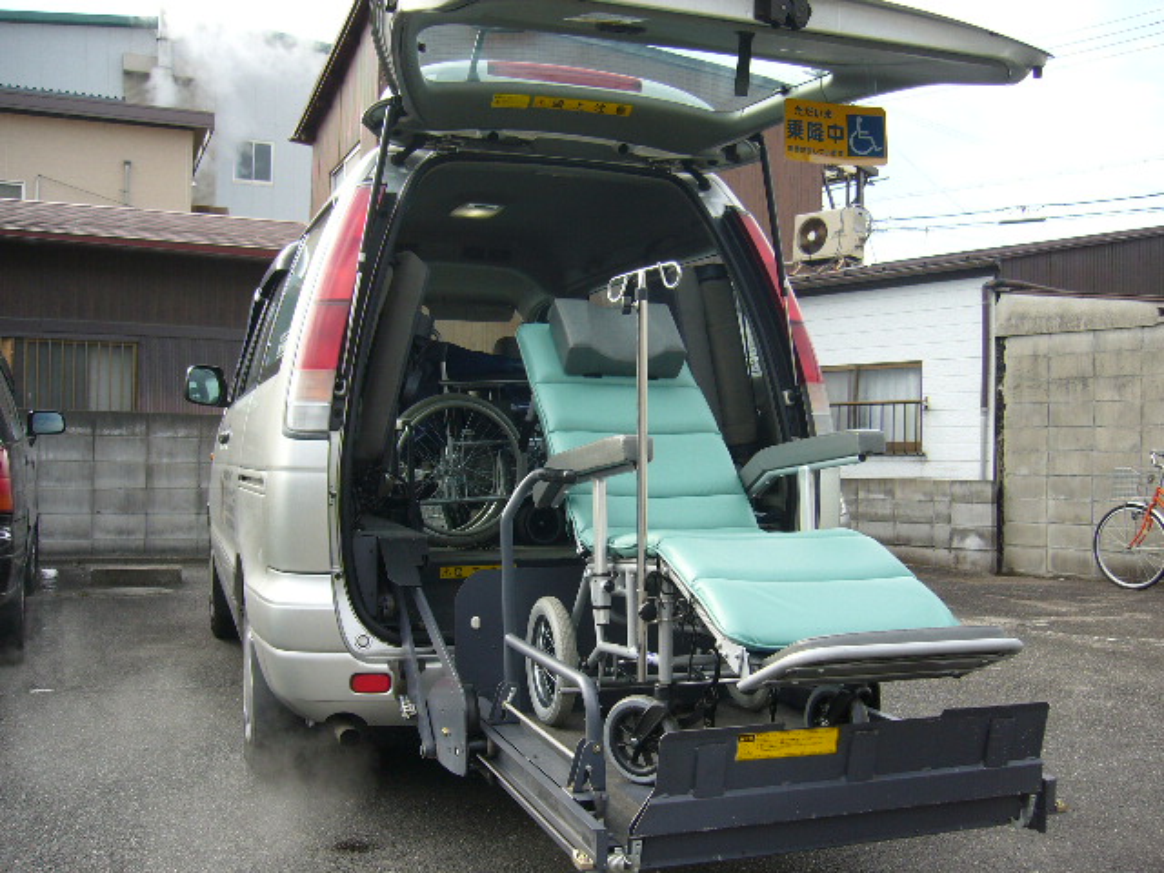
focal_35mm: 35
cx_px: 582
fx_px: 1177
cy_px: 436
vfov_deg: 40.7
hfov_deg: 52.6
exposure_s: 1/200
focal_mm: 5.8
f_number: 2.8
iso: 80
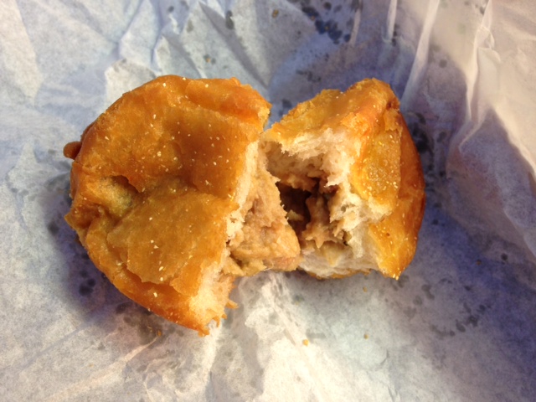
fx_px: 511
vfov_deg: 42.9
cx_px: 268
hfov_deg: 55.4
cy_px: 201
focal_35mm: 33
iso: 50
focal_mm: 4.12
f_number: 2.4
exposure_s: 1/20
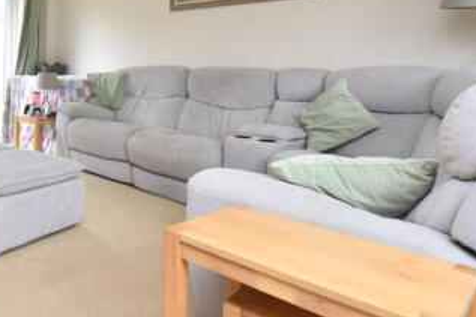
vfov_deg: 39.9
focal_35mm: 31
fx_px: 410
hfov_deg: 53.9
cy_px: 46
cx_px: 62
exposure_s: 1/200
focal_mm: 10
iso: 500
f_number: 5
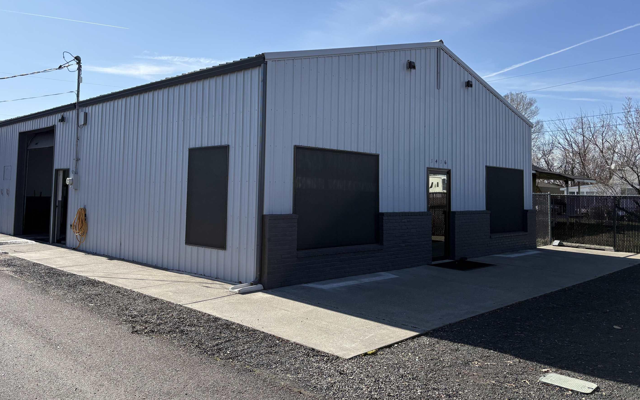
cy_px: 158
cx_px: 300
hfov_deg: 62.8
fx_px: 523
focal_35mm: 30
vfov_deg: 41.6
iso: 50
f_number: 1.6
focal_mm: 5.96
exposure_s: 1/4065
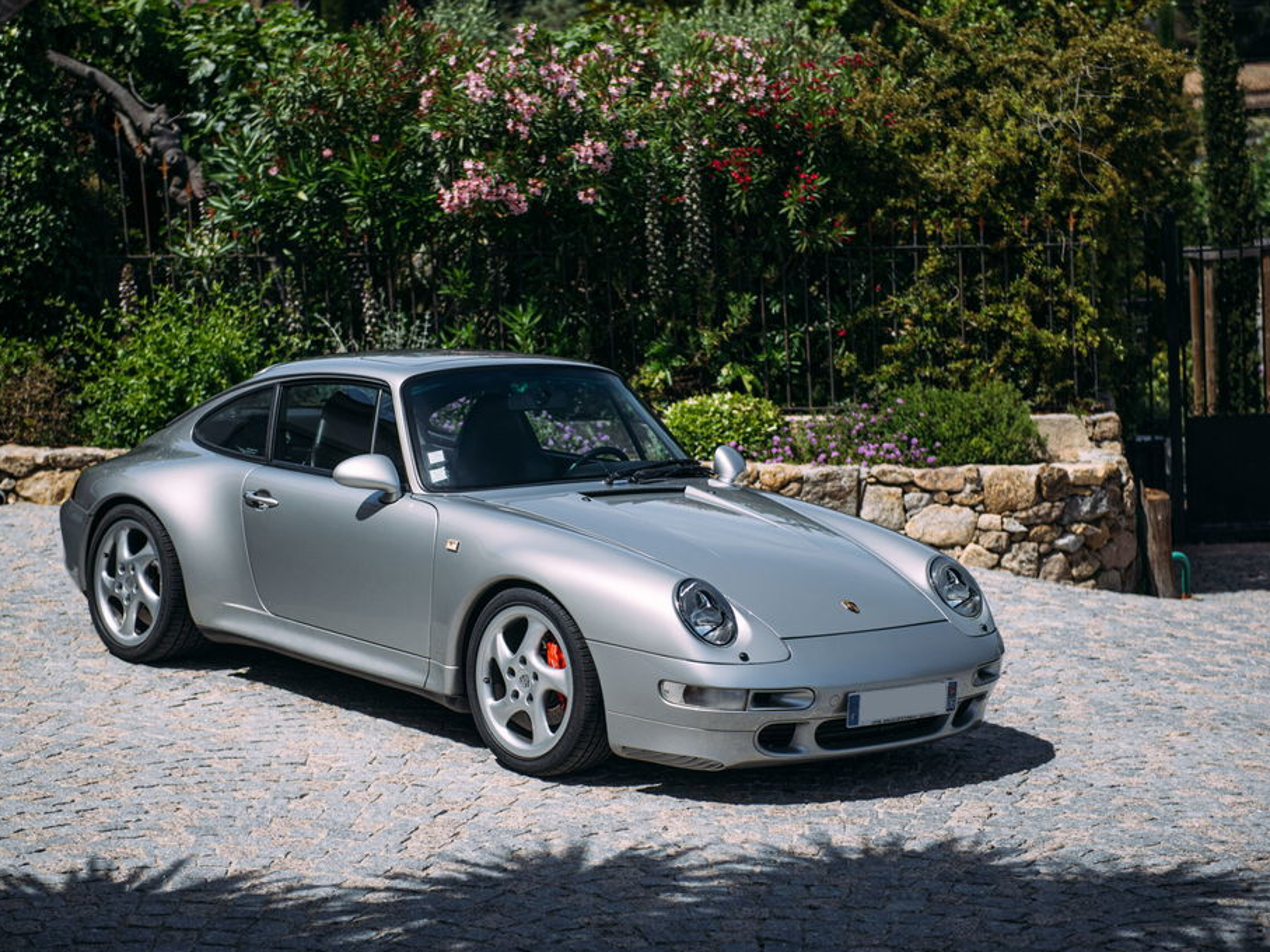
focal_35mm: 76
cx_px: 585
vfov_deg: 19.4
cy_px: 477
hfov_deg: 25.7
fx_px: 2788
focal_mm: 70
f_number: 3.2
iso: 250
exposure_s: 1/2000
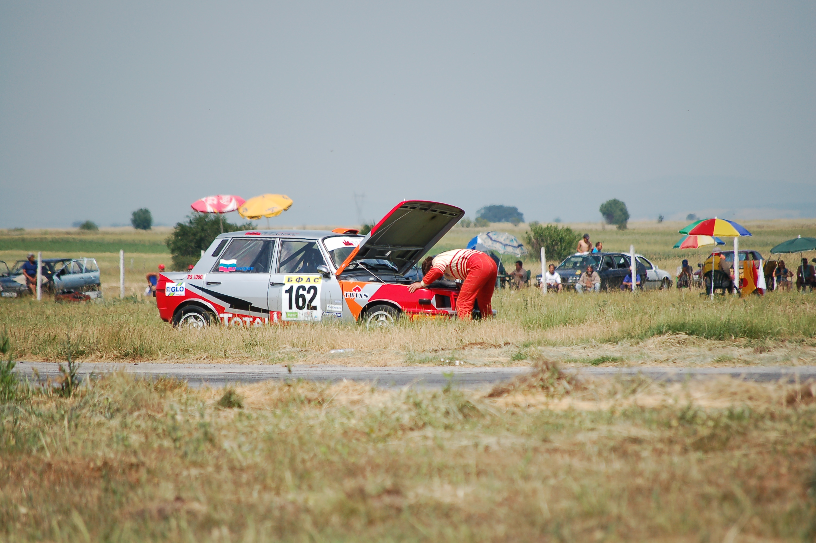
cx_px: 408
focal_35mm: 300
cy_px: 272
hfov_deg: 6.9
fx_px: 6794
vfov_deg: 4.6
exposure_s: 1/1000
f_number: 5.6
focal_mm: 200
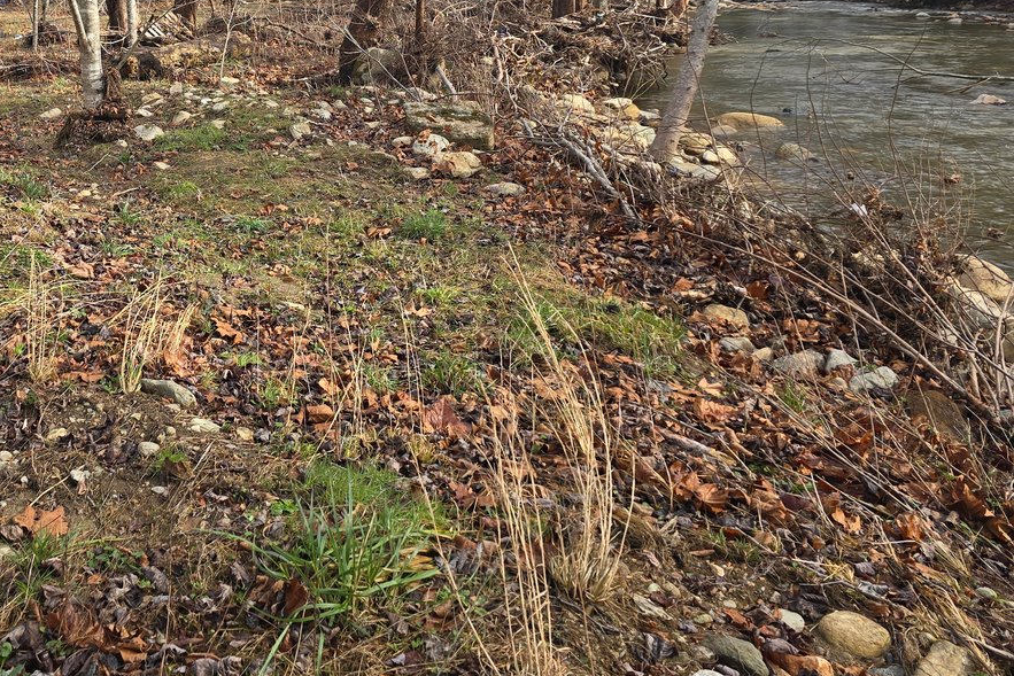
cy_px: 98
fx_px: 1155
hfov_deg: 44.1
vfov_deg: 31.5
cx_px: 146
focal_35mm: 41
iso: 12
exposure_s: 1/306
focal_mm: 6.3
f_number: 1.7
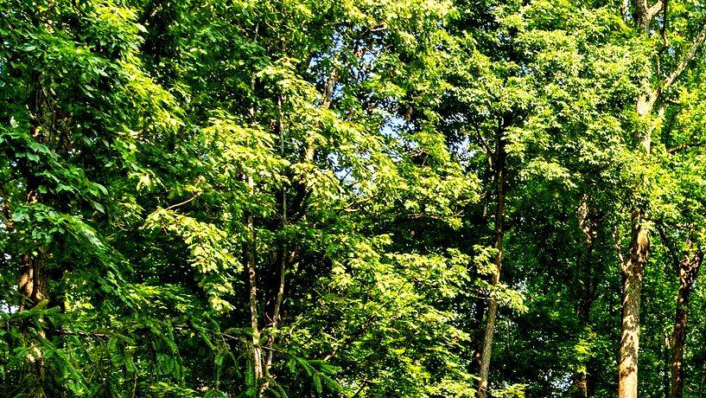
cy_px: 530
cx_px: 884
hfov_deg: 28.3
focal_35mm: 63
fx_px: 1180
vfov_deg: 17.8
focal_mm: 24
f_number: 8
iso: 500
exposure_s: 1/320
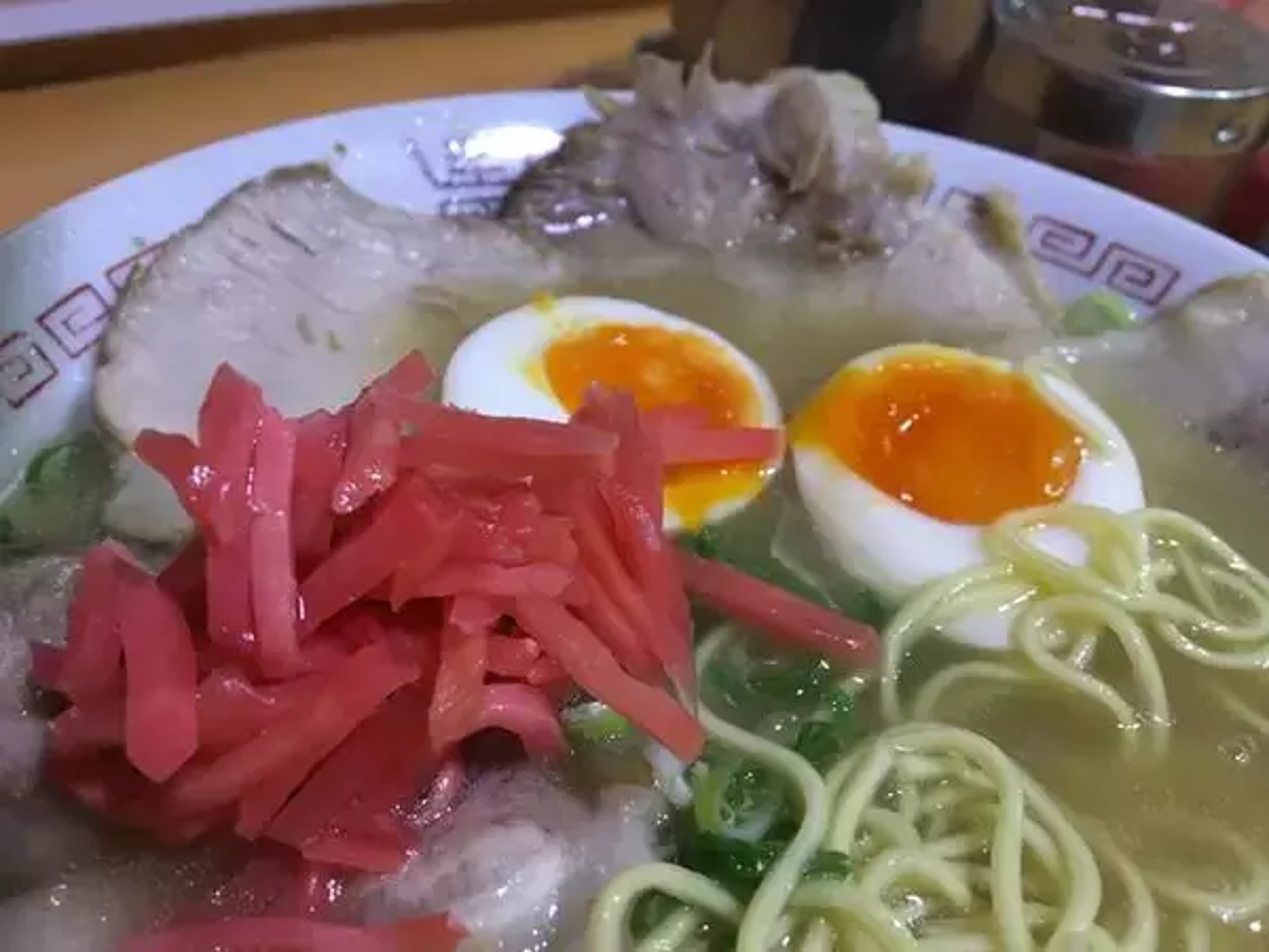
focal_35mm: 29
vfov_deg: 48.2
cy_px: 476
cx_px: 634
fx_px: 1063
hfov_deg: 61.7
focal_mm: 4.15
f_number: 2.2
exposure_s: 1/15
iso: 200
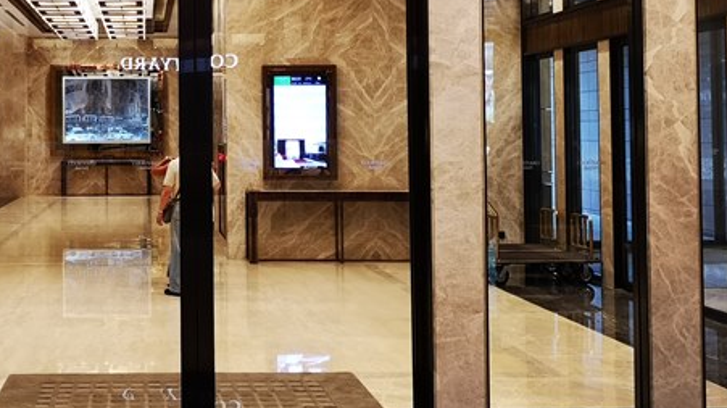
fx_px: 905
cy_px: 100
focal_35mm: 47
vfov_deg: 25.1
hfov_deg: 41.9
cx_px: 152
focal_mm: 3.95
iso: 400
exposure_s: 1/100
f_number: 1.8
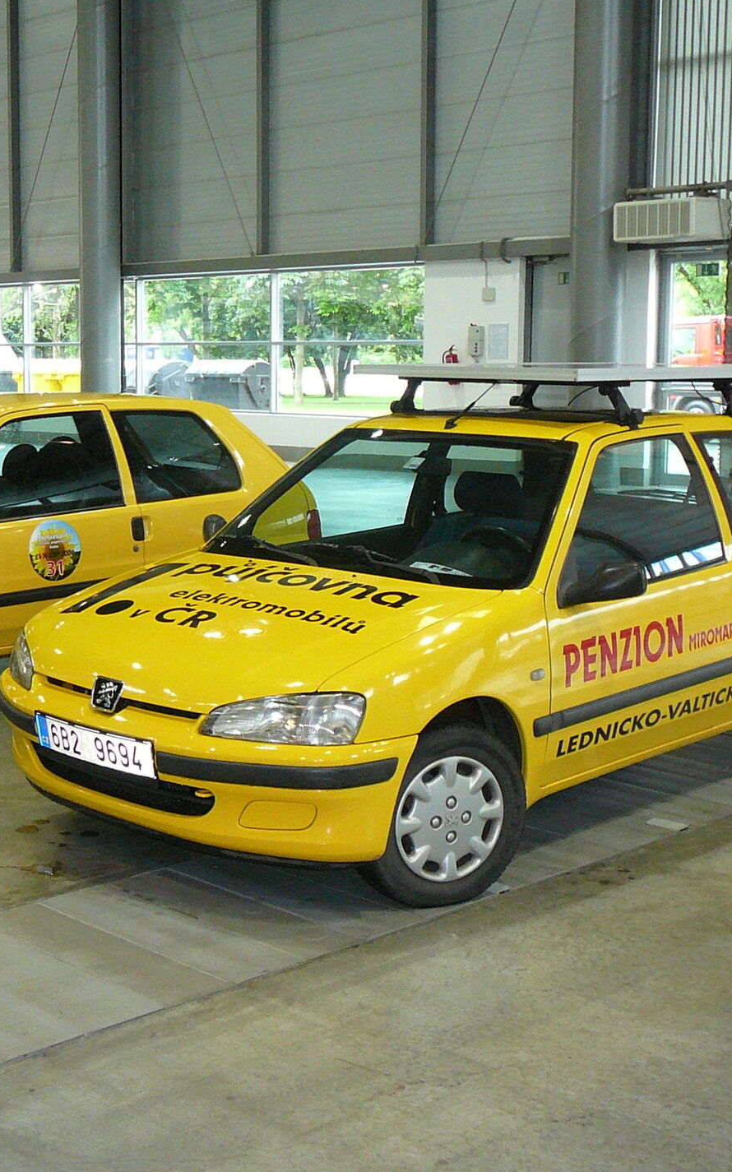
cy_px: 588
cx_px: 110
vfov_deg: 40.3
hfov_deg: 25.2
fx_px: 1597
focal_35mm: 50
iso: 250
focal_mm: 5.2
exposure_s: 1/30
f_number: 2.8
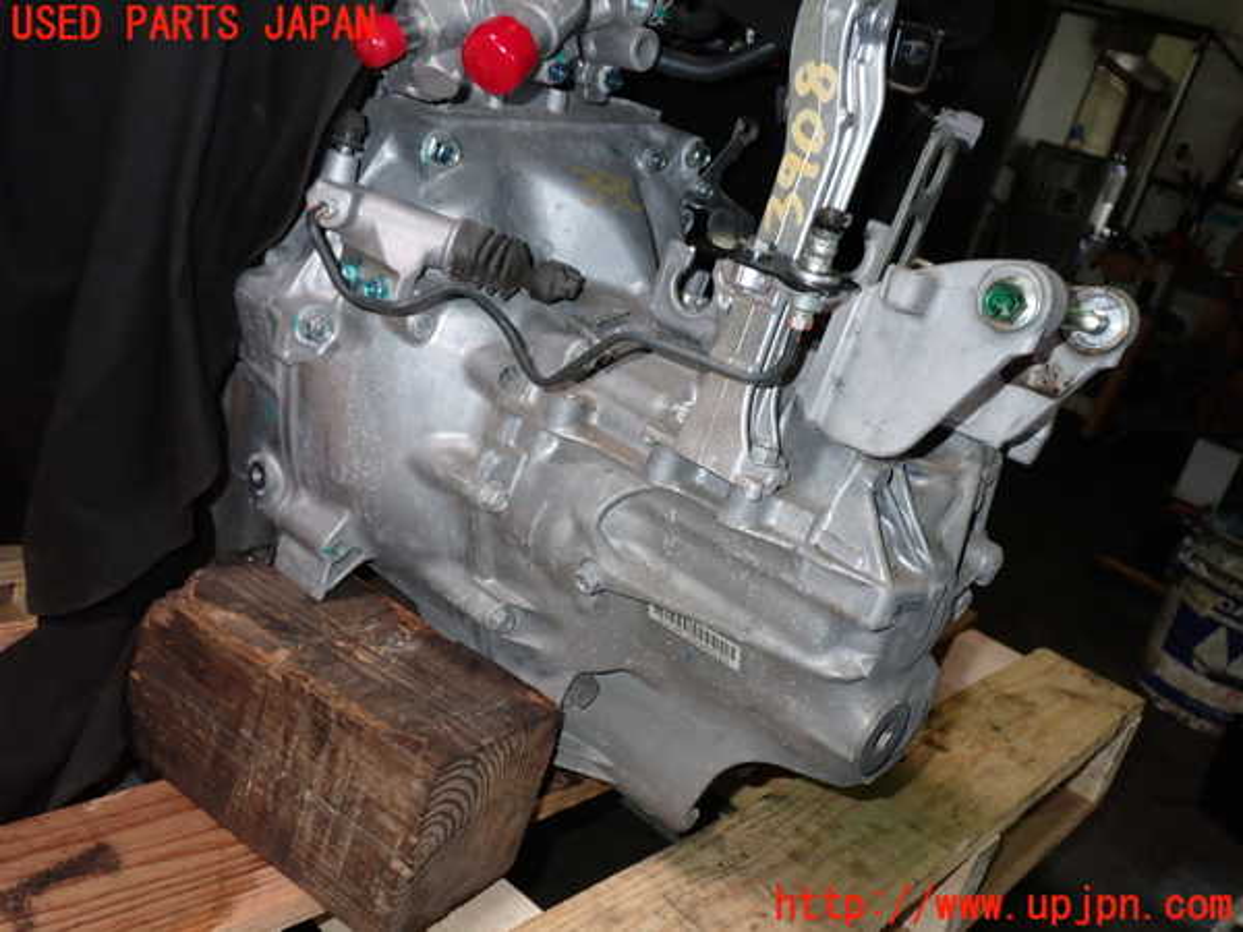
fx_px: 1149
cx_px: 622
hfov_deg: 56.8
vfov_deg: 44.2
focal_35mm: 32
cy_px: 466
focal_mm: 5.79
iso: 200
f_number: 7.1
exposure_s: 1/30
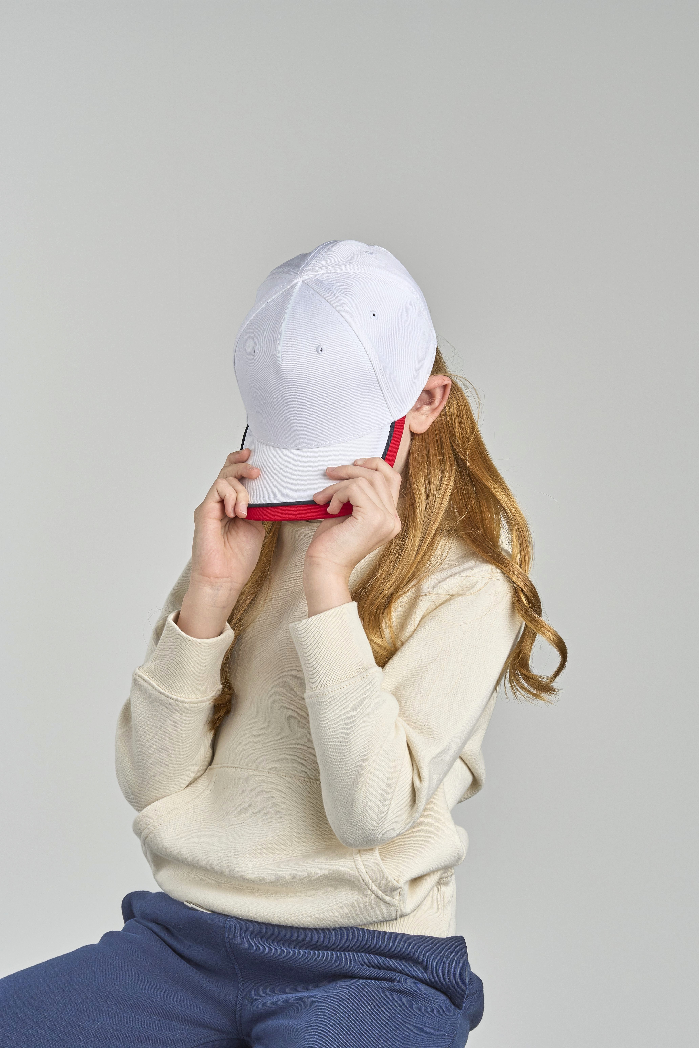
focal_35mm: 75
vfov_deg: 27.0
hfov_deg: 18.2
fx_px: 2184
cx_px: 350
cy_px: 524
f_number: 9
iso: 320
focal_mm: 50
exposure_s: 1/160
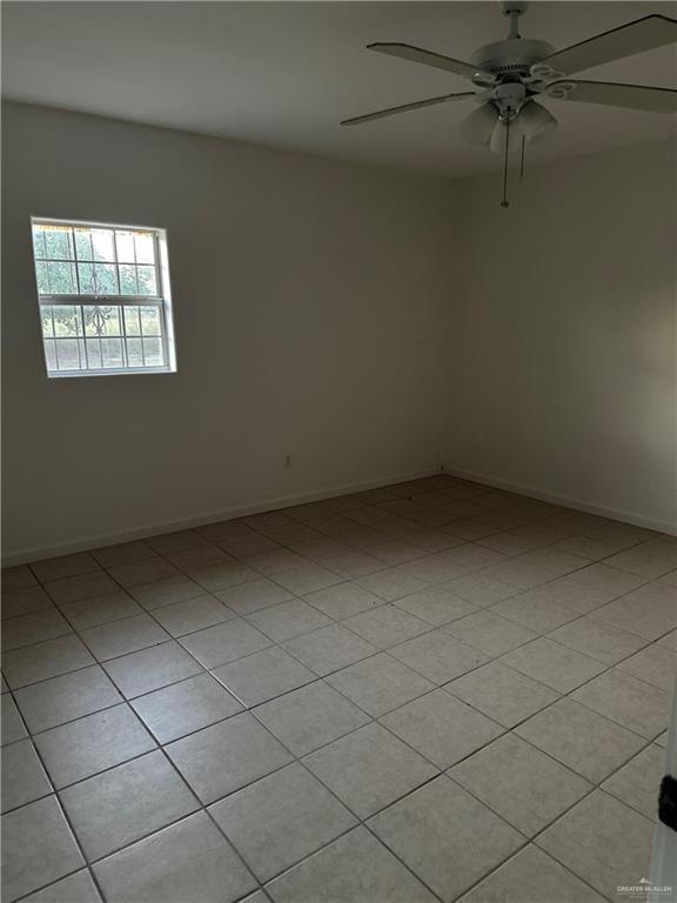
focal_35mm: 24
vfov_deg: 71.6
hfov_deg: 56.8
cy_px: 452
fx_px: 626
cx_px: 338
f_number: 1.78
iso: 1000
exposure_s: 1/34
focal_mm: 6.86
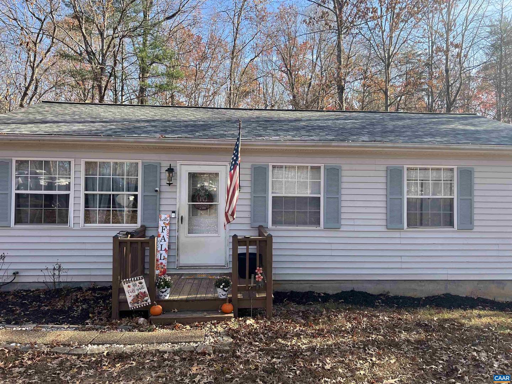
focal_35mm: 26
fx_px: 385
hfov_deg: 67.3
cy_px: 192
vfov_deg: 53.1
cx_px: 256
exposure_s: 1/614
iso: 50
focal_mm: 5.7
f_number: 1.5
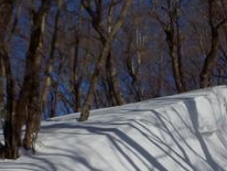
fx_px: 611
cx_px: 235
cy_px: 160
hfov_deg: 20.3
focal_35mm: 93
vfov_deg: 15.7
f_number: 7.9
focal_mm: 4.2
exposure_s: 1/800
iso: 80
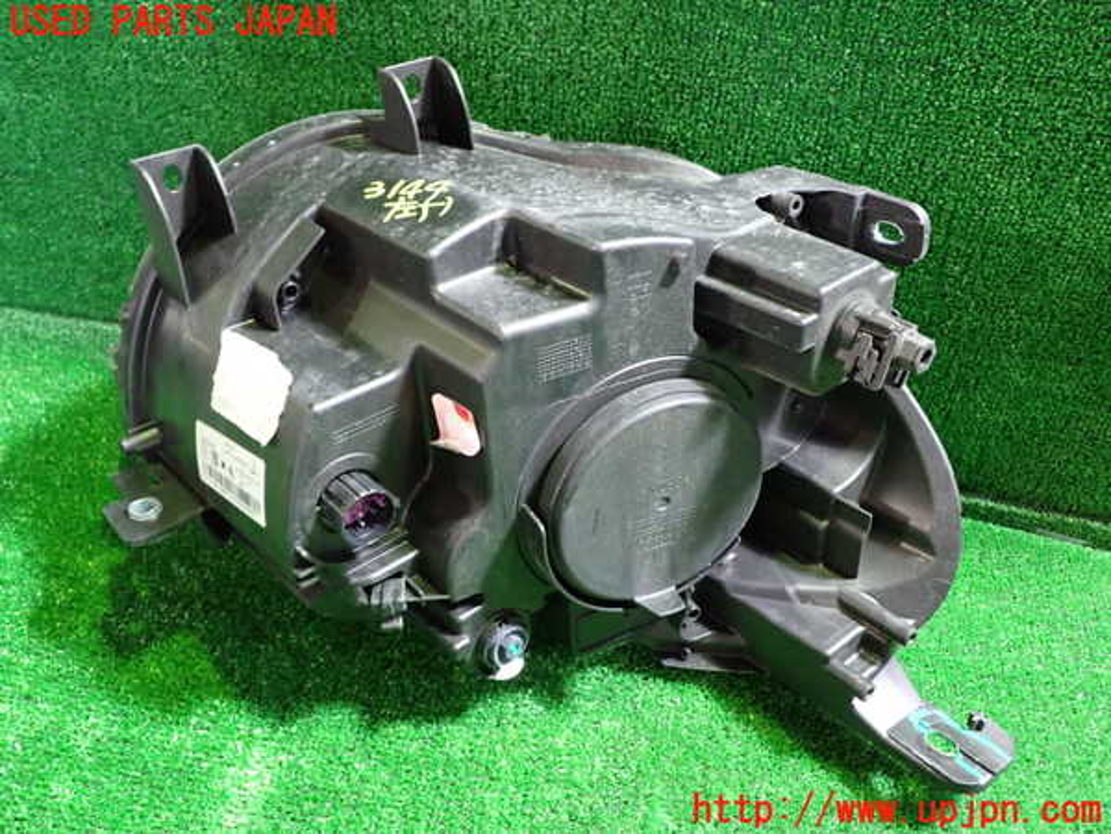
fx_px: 963
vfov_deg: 46.8
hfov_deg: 60.0
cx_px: 556
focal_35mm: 30
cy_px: 417
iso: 800
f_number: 2.3
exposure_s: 1/25
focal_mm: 5.4
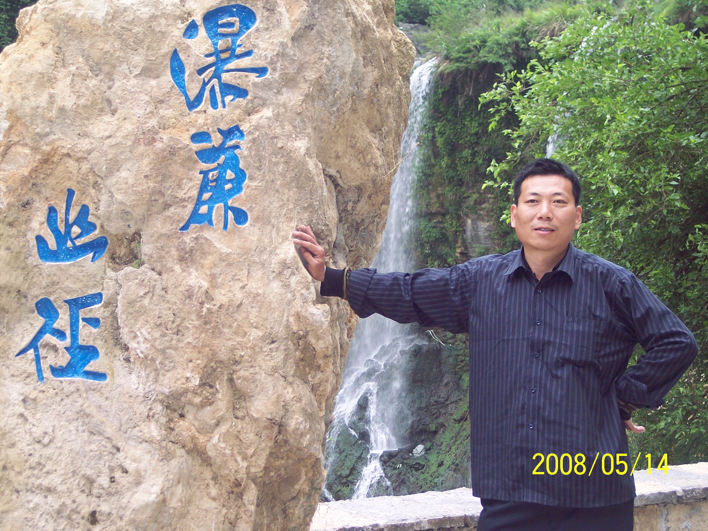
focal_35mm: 65
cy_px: 266
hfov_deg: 29.8
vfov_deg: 22.6
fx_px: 1329
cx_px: 354
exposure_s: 1/90
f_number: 3.4
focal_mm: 13.3
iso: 140
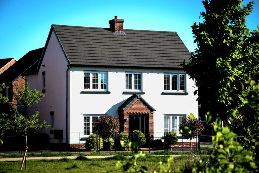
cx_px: 130
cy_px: 86
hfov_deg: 20.6
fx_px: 712
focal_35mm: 99
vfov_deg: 13.8
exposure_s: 1/640
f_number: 6.3
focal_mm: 66
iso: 100
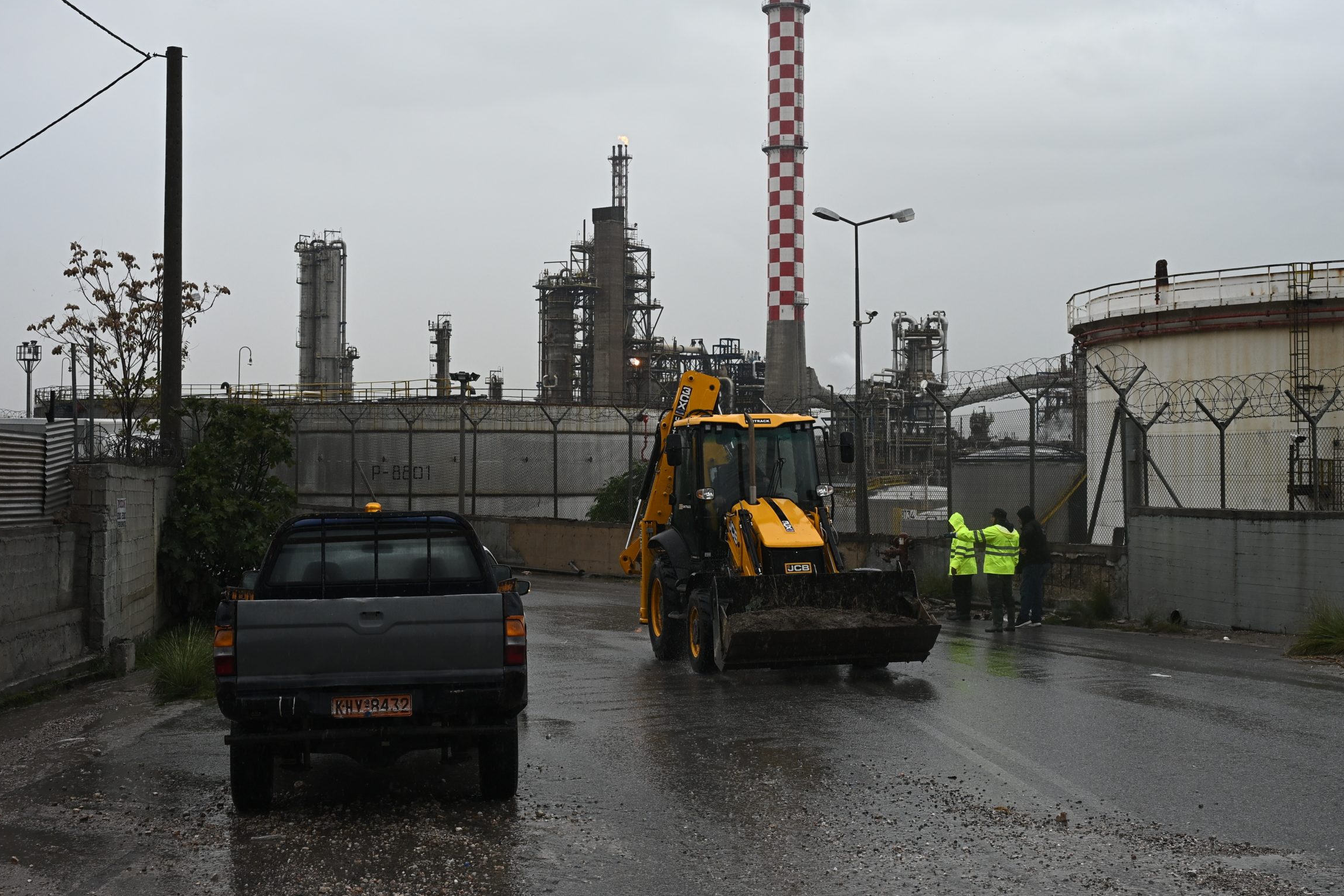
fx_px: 1792
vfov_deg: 28.1
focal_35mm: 48
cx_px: 726
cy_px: 412
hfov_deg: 41.1
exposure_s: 1/500
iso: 450
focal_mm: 43
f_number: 6.3
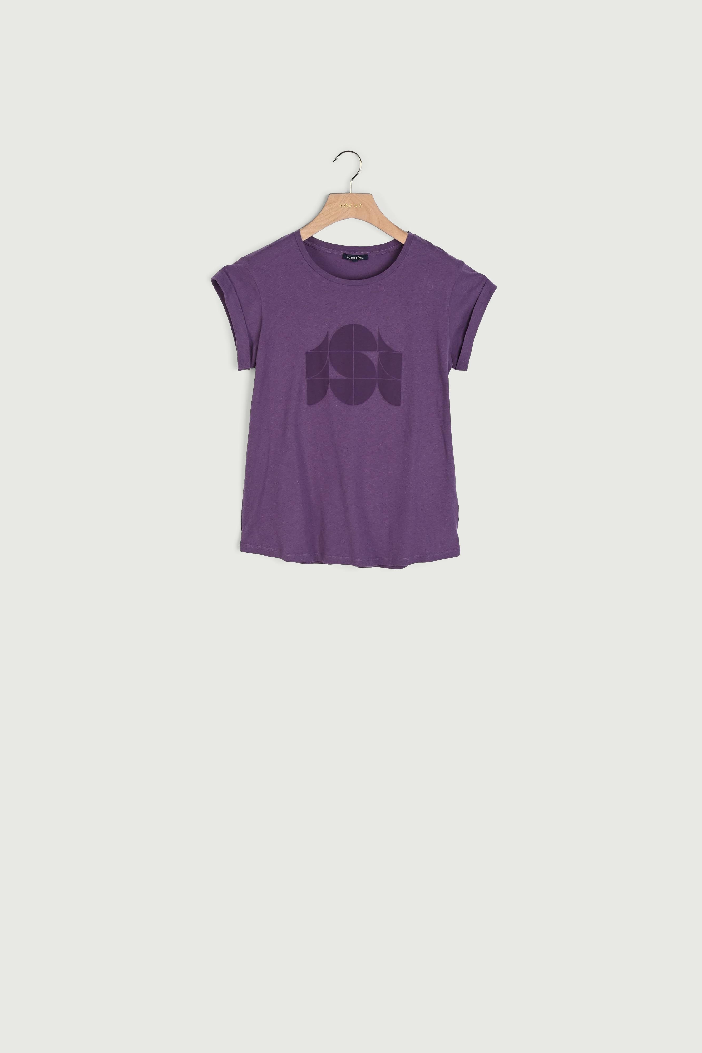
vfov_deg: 44.5
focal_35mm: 44
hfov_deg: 30.5
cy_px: 526
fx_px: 1287
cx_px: 351
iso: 100
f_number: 11
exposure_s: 1/160
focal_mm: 44
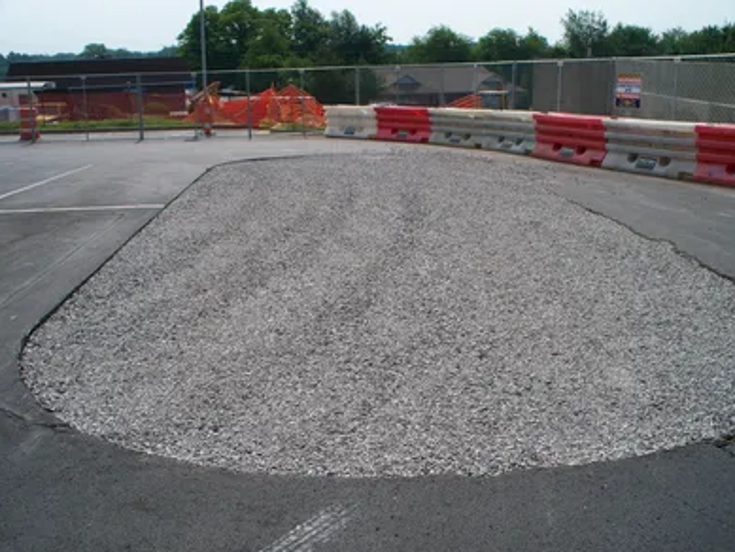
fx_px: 786
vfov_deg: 38.7
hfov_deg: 50.1
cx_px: 376
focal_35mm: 37
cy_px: 282
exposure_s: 1/640
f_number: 5
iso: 64
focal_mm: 7.54
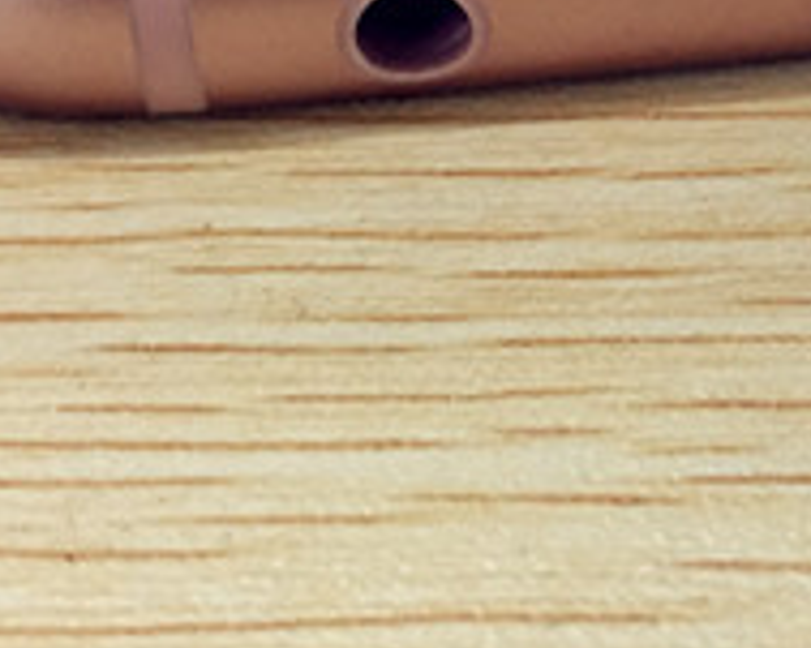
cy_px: -24
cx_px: 665
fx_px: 2519
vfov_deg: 14.4
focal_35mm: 105
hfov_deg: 18.1
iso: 100
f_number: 2.2
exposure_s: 1/10
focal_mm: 4.15
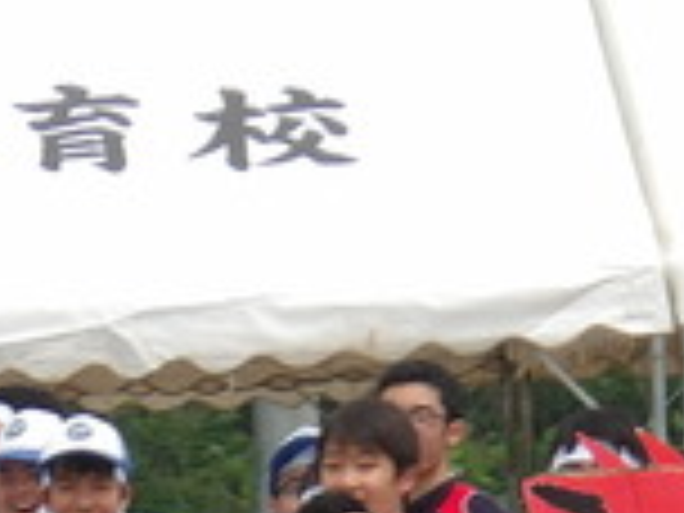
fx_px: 8991
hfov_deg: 4.3
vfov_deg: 3.2
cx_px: 801
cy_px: 1071
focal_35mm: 455
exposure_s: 1/416
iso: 100
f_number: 6.6
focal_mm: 19.6
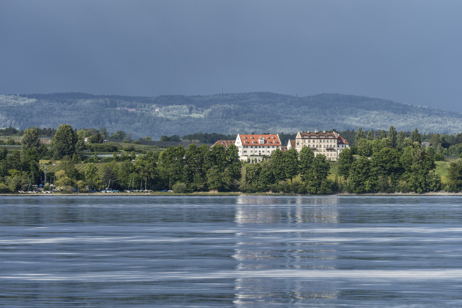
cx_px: 231
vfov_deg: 5.4
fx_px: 3247
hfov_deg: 8.1
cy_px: 154
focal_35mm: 253
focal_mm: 253
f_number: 5.6
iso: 100
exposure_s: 1/640
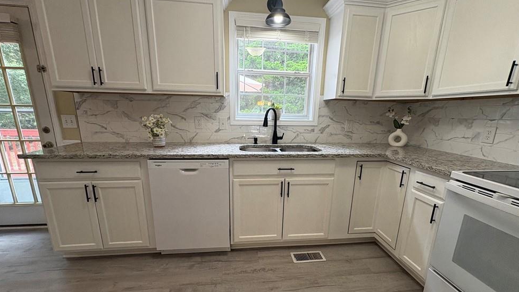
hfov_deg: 99.4
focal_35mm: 16
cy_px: 166
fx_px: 220
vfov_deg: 66.8
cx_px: 262
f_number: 2.2
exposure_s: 1/60
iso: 160
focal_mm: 2.22
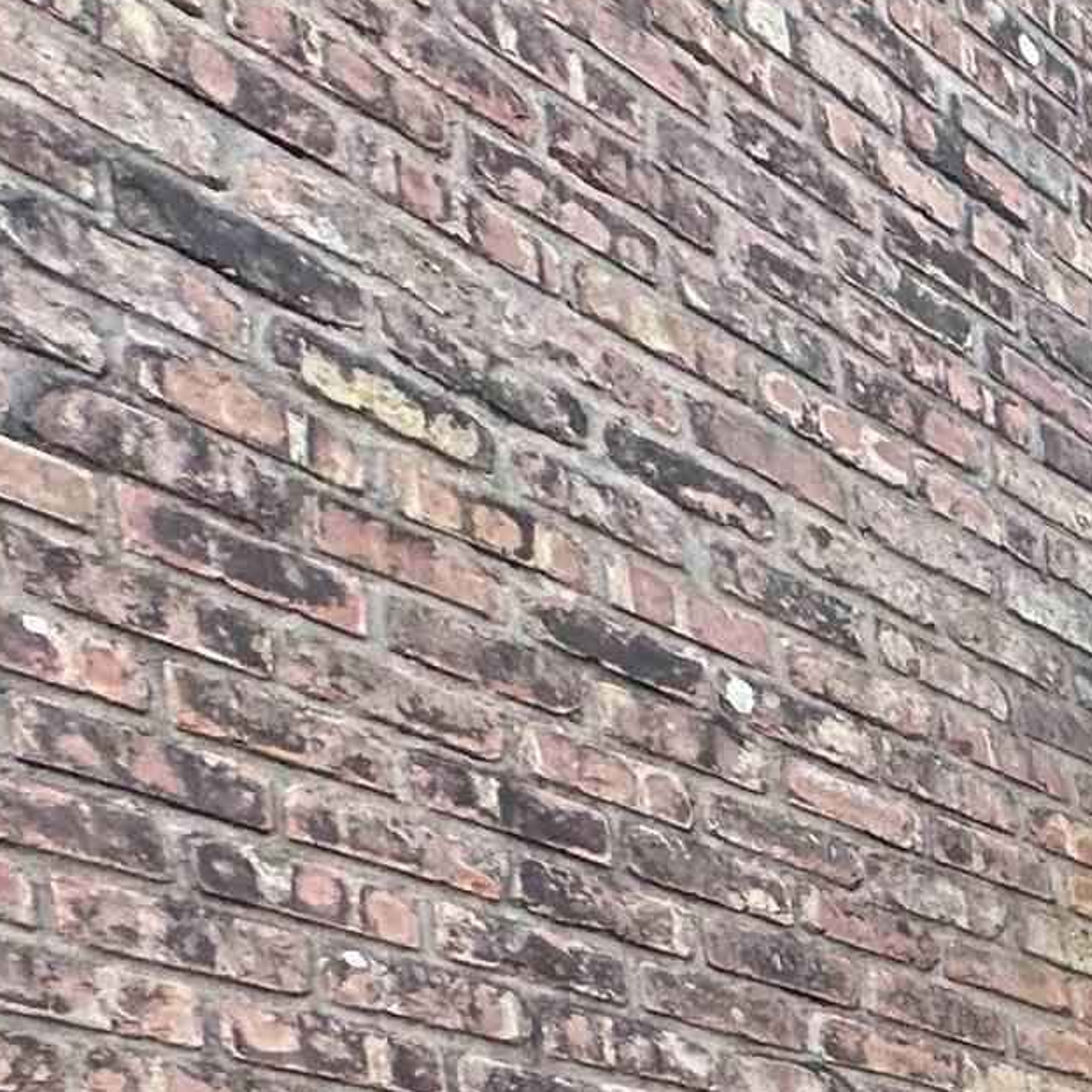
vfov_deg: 21.3
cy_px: 1830
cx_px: 2140
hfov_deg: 18.8
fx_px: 2177
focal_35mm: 61
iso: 50
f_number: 2.2
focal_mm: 2.22
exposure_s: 1/99
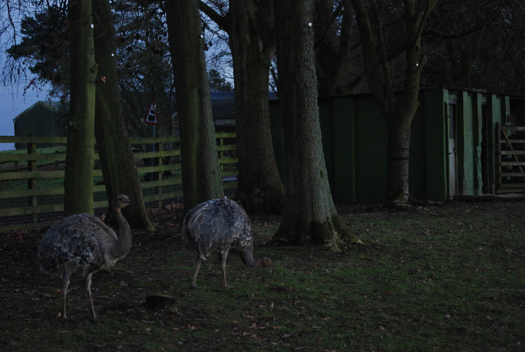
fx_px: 1533
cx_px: 262
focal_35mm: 105
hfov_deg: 19.4
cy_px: 176
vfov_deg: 13.1
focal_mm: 70
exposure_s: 1/160
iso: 1000
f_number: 4
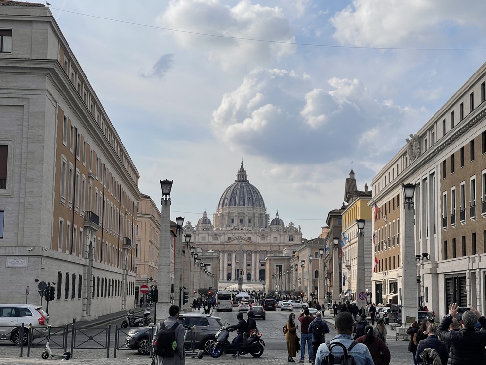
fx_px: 899
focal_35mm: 64
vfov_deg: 22.9
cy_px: 182
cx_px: 243
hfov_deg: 30.3
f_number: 2.2
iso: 20
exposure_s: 1/2660
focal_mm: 7.5
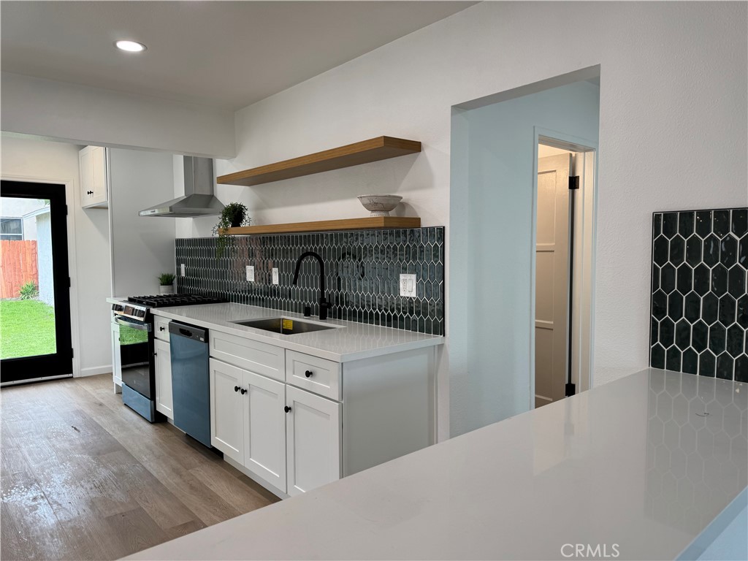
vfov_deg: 56.8
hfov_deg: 71.6
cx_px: 374
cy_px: 280
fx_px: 519
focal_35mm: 24
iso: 64
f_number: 1.78
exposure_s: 1/120
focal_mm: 6.76
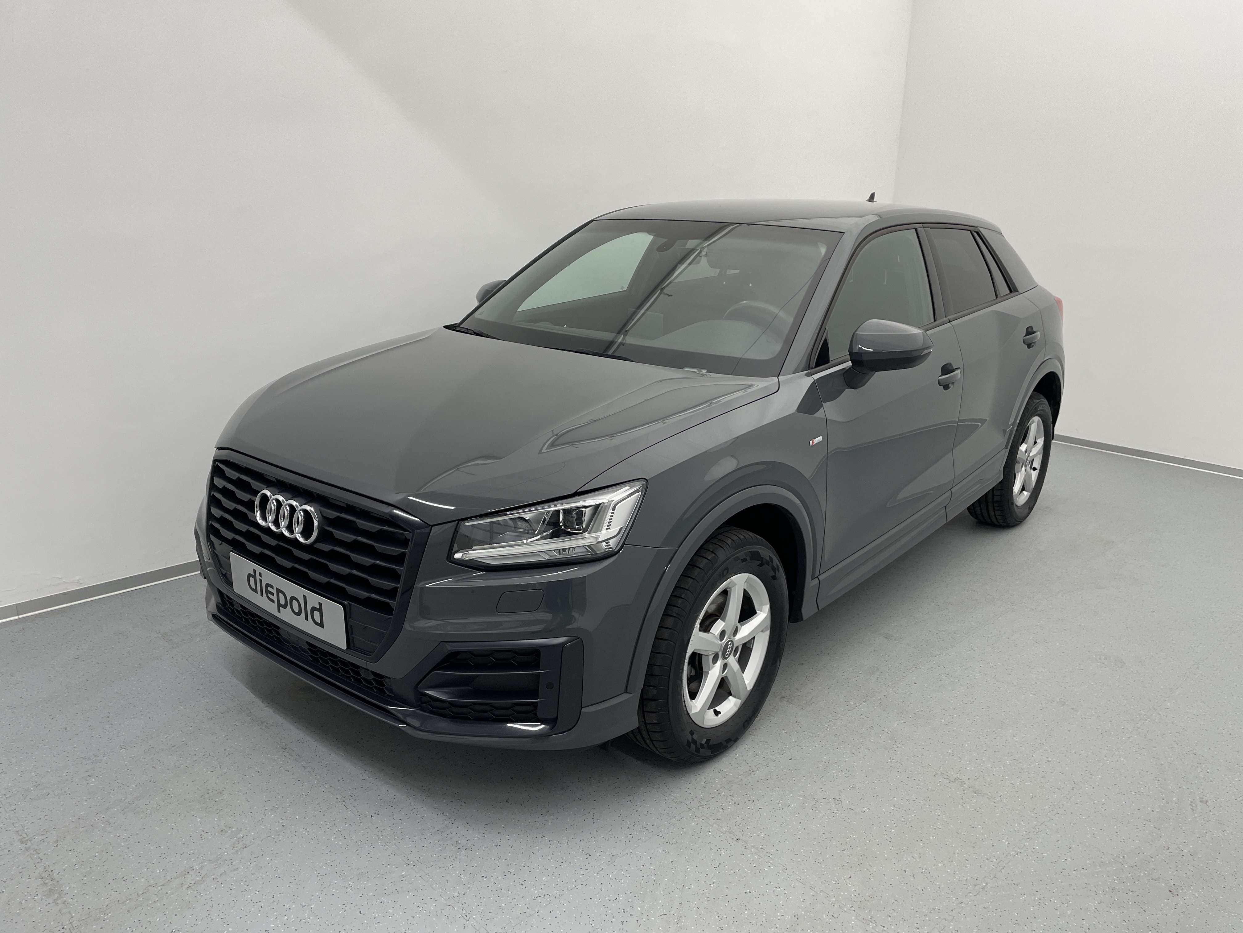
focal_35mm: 26
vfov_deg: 53.1
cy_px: 466
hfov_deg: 67.3
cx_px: 622
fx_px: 934
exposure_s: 1/100
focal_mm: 4.2
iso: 64
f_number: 1.6
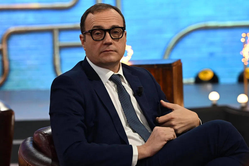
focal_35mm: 202
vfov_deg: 6.8
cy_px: 83
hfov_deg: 10.2
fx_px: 1397
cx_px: 124
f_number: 4.5
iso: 2500
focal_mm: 135
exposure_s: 1/200
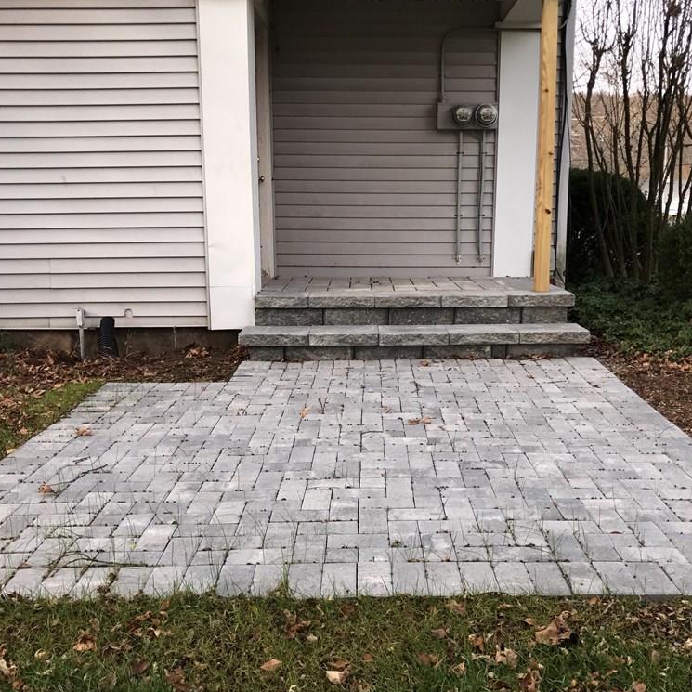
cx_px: 379
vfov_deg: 48.4
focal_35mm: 34
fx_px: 769
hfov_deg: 48.4
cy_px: 343
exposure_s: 1/805
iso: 20
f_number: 1.8
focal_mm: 3.99
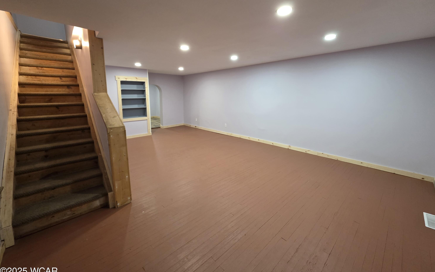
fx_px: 166
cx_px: 220
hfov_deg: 105.3
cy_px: 121
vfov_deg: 78.4
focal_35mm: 14
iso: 500
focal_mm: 2.2
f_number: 1.9
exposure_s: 1/60
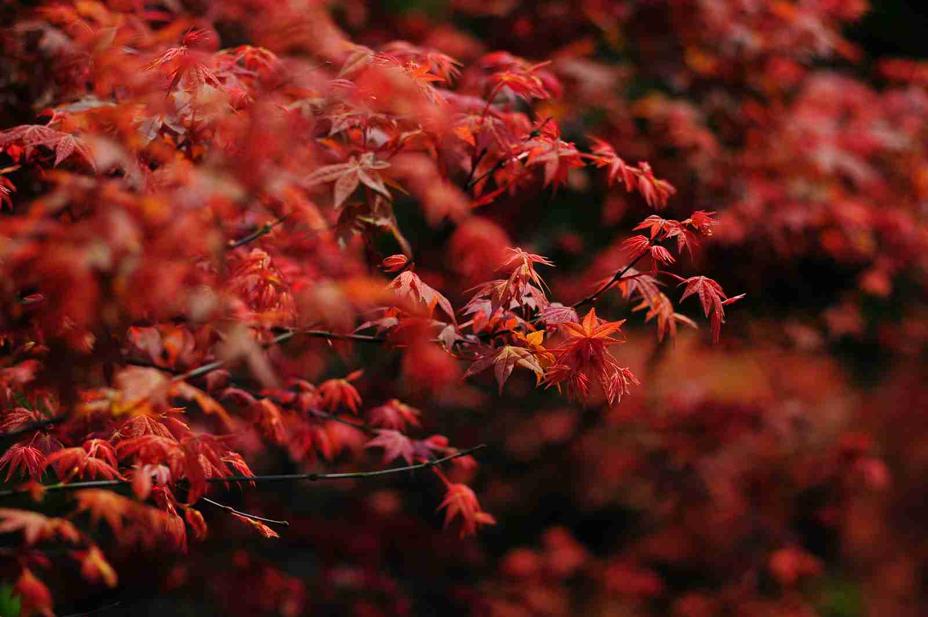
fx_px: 4055
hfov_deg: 13.1
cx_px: 464
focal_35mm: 158
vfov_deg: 8.7
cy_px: 308
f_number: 3
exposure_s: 1/3200
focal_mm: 105
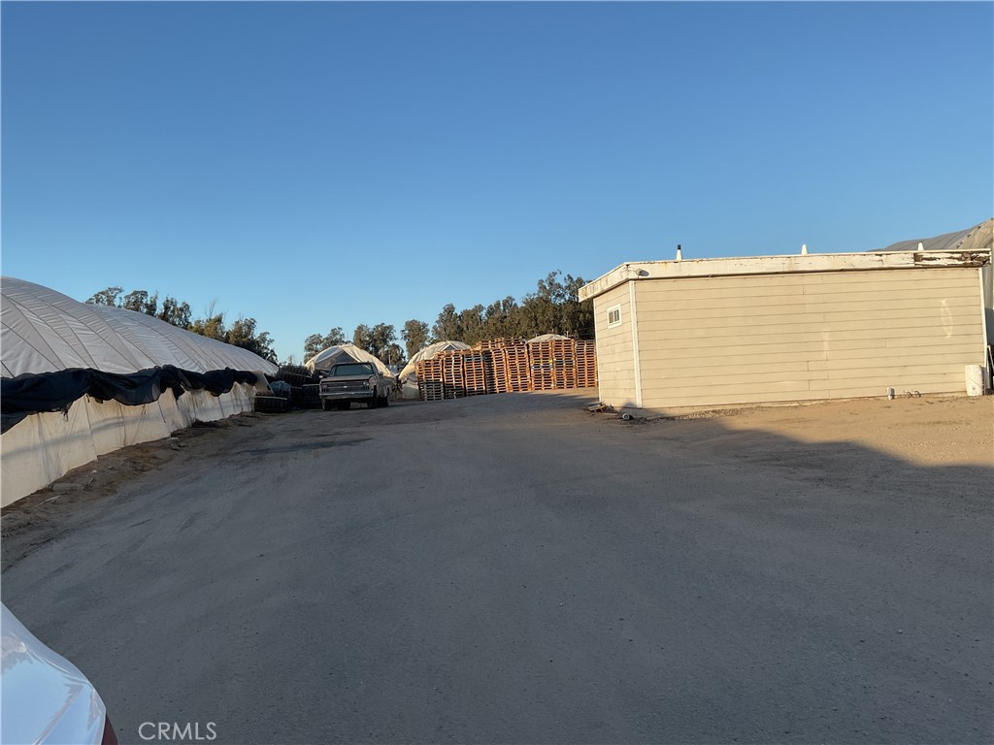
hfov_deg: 61.7
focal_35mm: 29
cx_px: 497
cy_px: 372
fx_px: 833
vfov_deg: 48.2
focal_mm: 3
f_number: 1.8
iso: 16
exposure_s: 1/1534
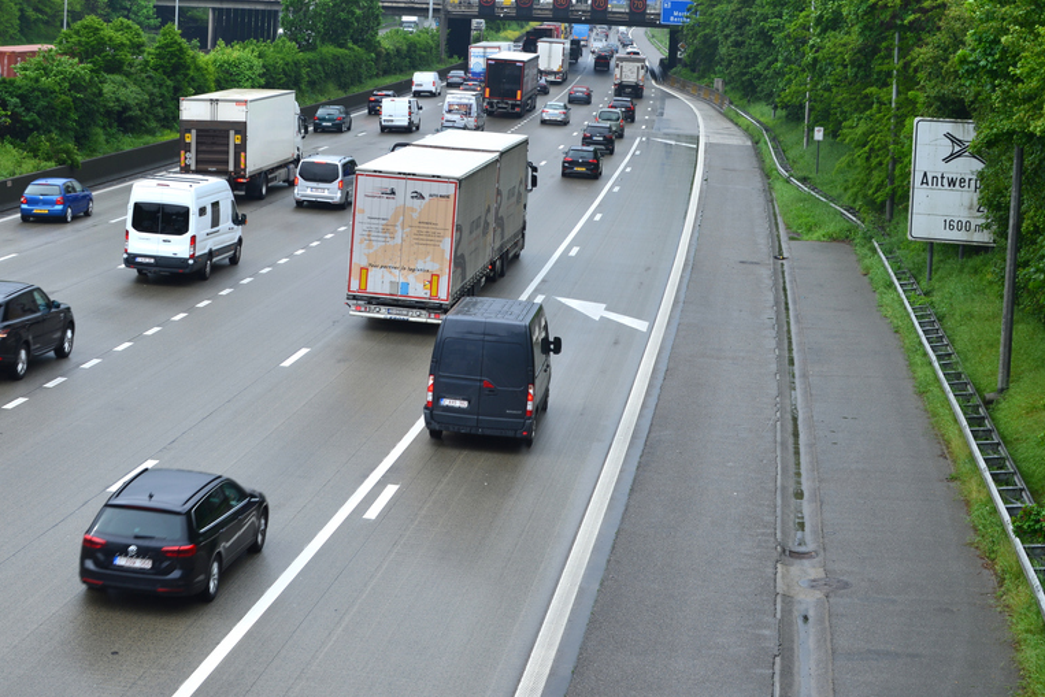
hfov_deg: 27.3
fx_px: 2148
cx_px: 416
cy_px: 195
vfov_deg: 18.3
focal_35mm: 74
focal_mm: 45
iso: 125
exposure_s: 1/80
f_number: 11
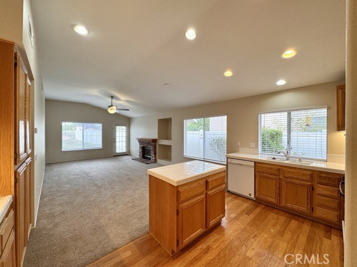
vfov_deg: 85.7
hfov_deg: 102.1
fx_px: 144
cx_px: 178
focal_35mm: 14
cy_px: 134
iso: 100
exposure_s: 1/120
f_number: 2.2
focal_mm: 2.22
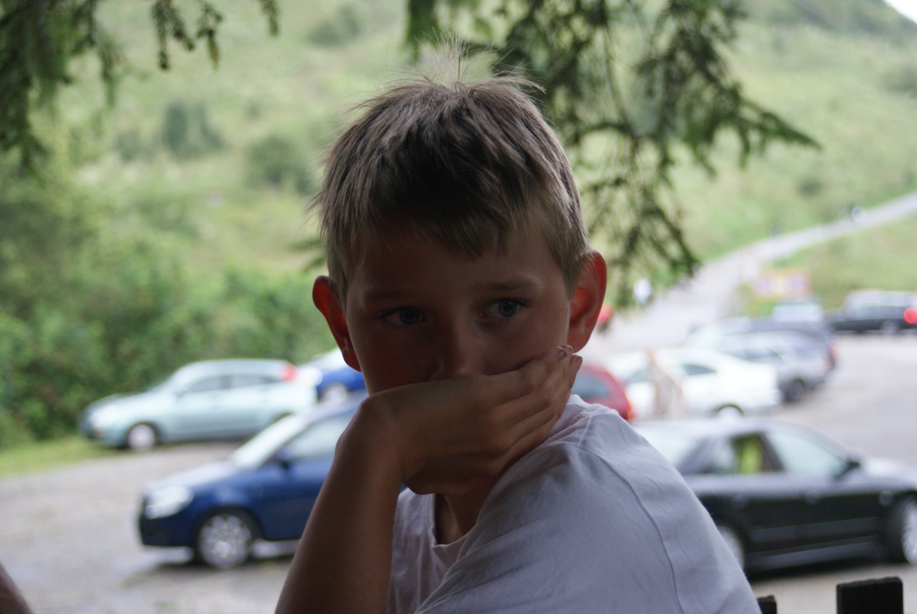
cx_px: 458
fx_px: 2104
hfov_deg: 24.6
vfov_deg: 16.6
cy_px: 307
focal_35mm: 82
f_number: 5
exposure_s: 1/80
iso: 400
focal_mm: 55
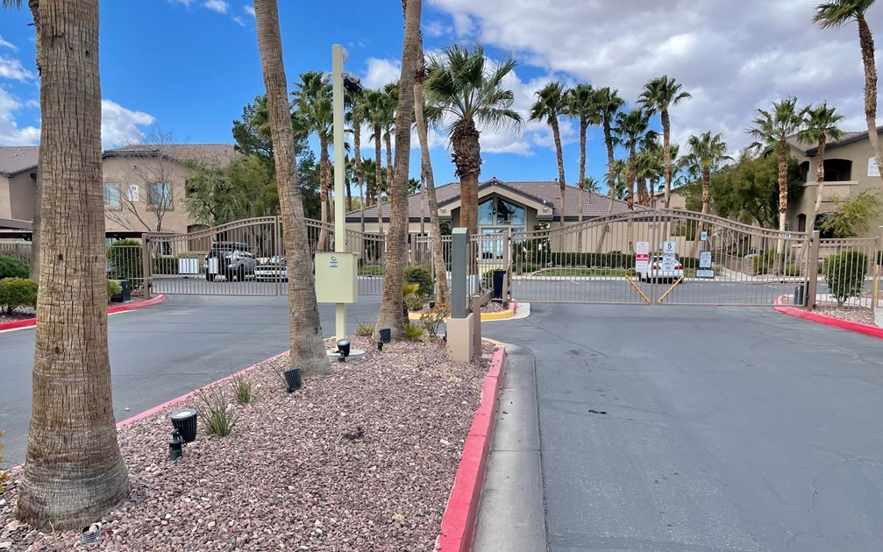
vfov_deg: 44.5
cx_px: 440
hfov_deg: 66.5
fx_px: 674
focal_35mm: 28
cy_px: 253
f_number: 1.6
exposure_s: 1/2681
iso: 32
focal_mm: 4.2
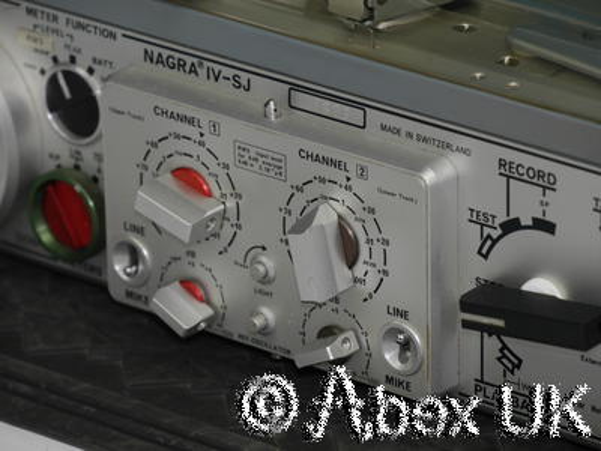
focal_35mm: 280
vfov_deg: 5.3
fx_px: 4861
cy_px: 226
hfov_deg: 7.1
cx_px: 300
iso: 400
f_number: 7.1
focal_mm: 140
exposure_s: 1/60
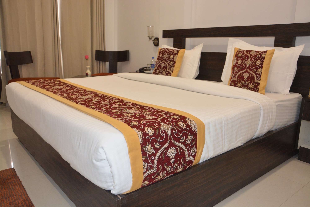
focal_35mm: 27
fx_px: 232
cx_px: 155
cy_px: 104
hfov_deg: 67.4
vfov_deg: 47.9
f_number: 5
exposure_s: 1/100
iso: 1600
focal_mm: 18
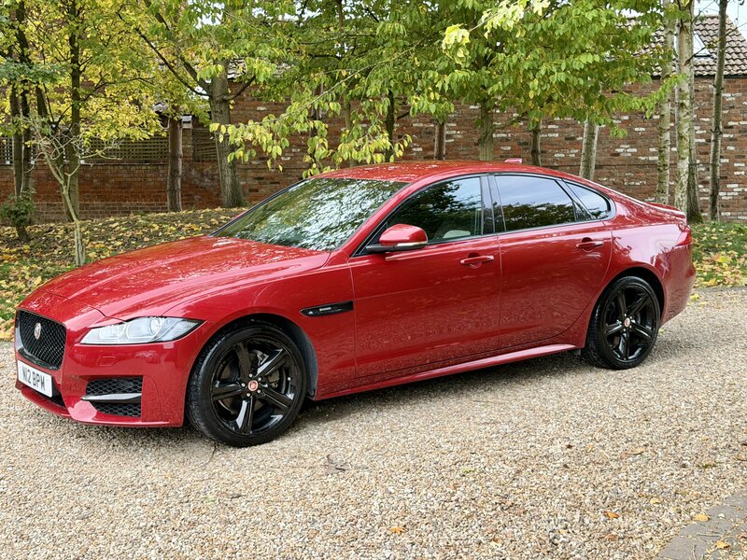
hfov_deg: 39.7
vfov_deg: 30.3
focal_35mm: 48
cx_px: 374
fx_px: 1036
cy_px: 280
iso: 80
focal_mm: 6.76
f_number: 1.78
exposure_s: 1/323
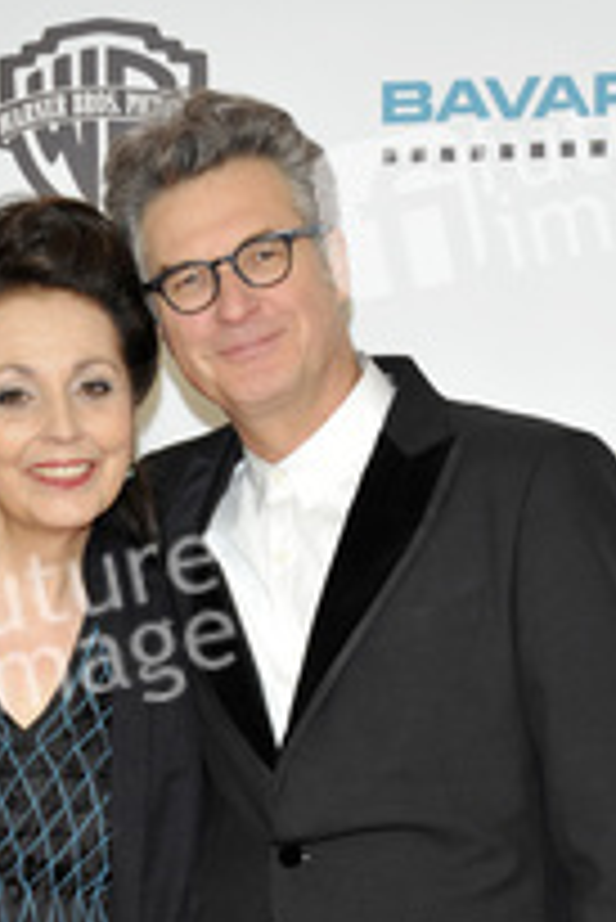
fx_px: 3100
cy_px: 868
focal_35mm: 121
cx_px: 137
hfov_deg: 11.3
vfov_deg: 16.6
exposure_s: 1/160
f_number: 6.3
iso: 800
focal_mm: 62
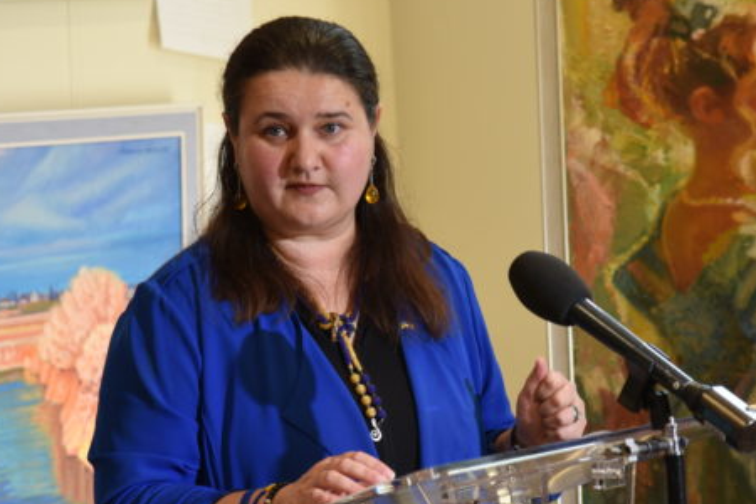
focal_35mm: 205
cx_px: 407
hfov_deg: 10.0
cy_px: 231
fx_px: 4305
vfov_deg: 6.7
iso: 450
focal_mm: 120
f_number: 4
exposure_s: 1/60
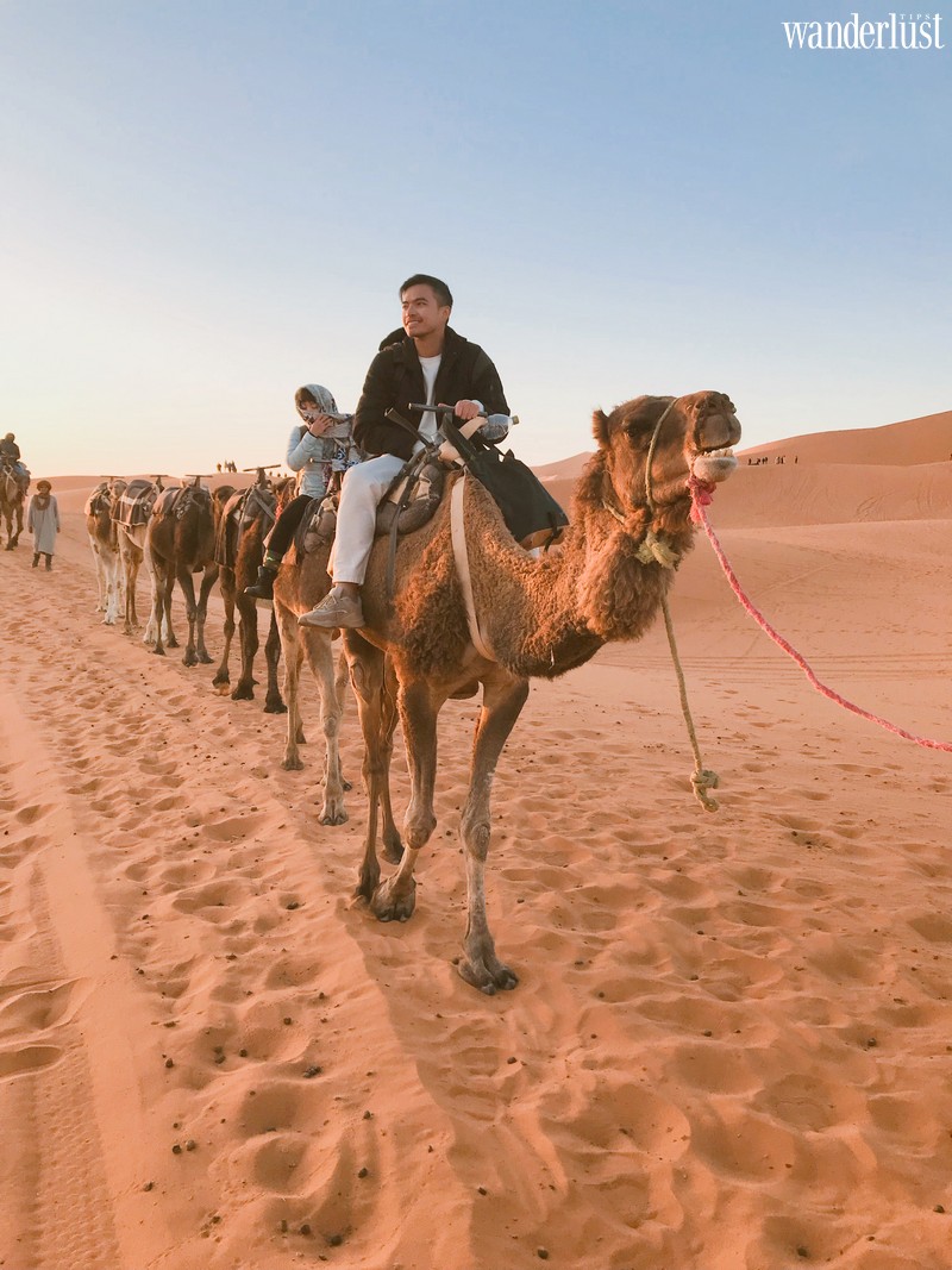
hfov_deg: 49.7
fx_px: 1027
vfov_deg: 63.4
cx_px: 476
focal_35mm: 28
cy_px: 635
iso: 20
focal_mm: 3.99
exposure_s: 1/416
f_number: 1.8
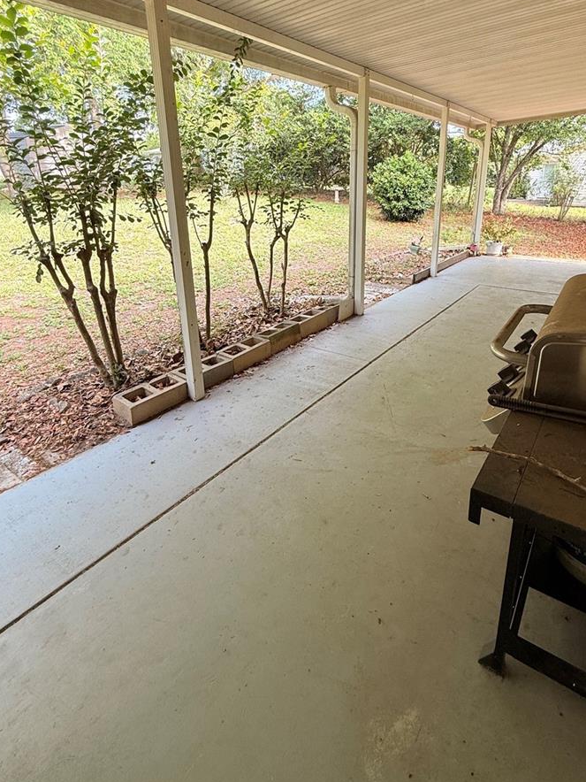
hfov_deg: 68.1
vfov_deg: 83.4
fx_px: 429
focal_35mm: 19
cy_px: 304
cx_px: 348
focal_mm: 2.22
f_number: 2.2
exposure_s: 1/99
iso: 50
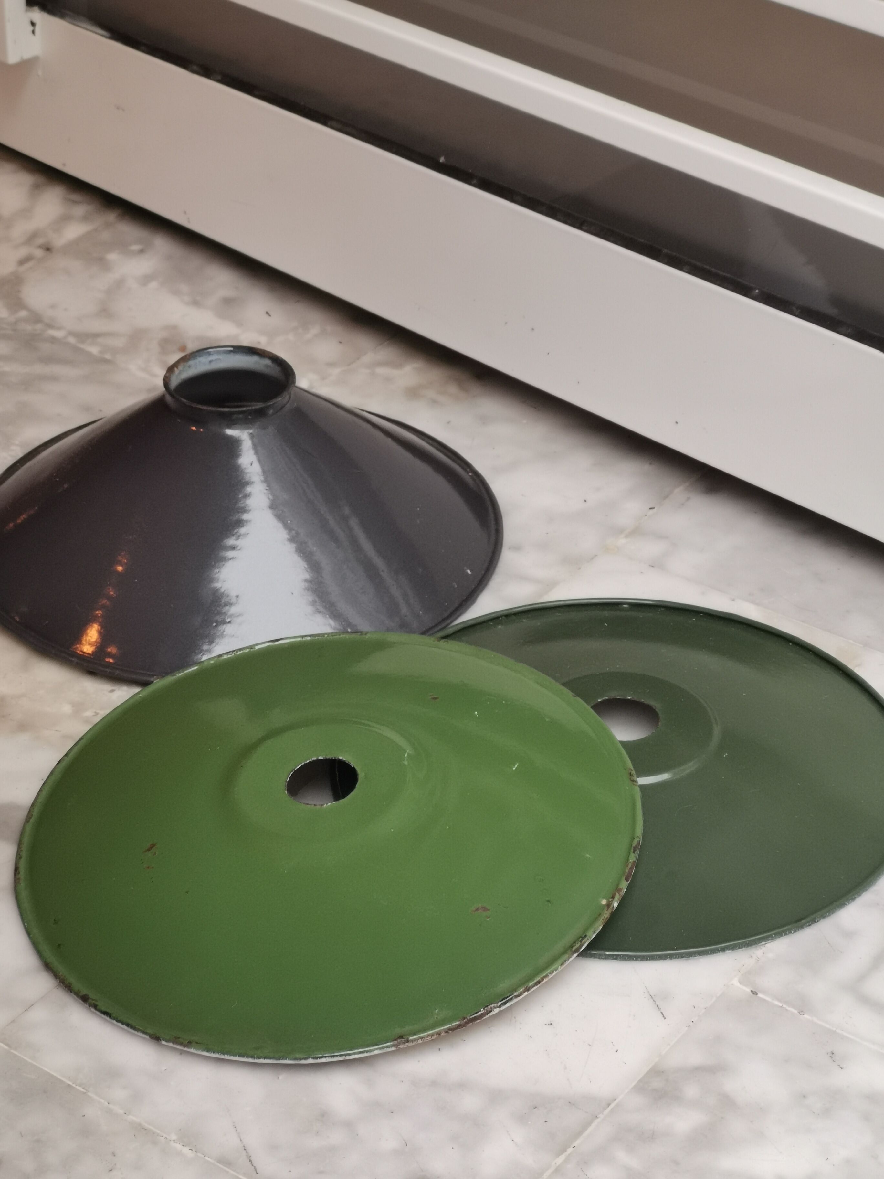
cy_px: 590
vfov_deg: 24.1
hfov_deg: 18.2
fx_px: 2758
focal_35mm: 81
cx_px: 442
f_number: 2.4
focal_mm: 7.48
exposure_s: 1/50
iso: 200
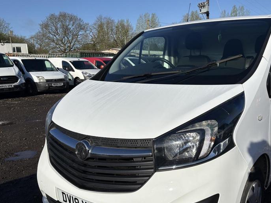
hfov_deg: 53.3
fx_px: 266
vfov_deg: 41.5
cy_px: 127
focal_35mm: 34
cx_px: 171
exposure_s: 1/8850
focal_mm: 5.96
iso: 50
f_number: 1.6
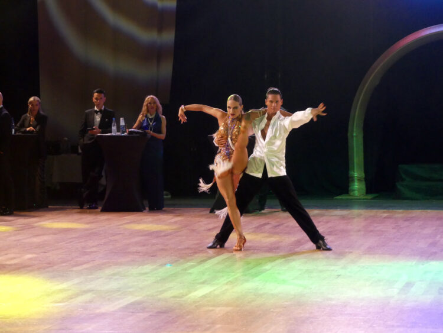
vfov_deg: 11.0
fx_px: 1728
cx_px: 222
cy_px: 166
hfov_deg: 14.6
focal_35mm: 135
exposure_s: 1/80
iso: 640
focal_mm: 24.4
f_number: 2.8
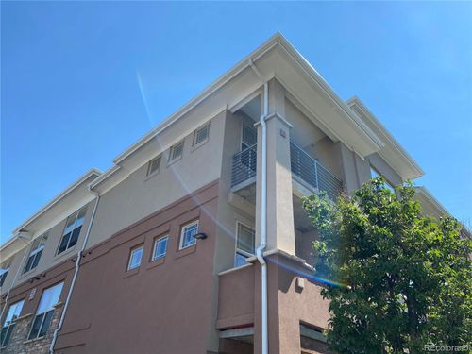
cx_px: 236
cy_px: 177
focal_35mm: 26
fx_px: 355
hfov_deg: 67.3
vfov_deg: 53.1
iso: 32
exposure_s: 1/1838
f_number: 1.8
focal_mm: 4.25
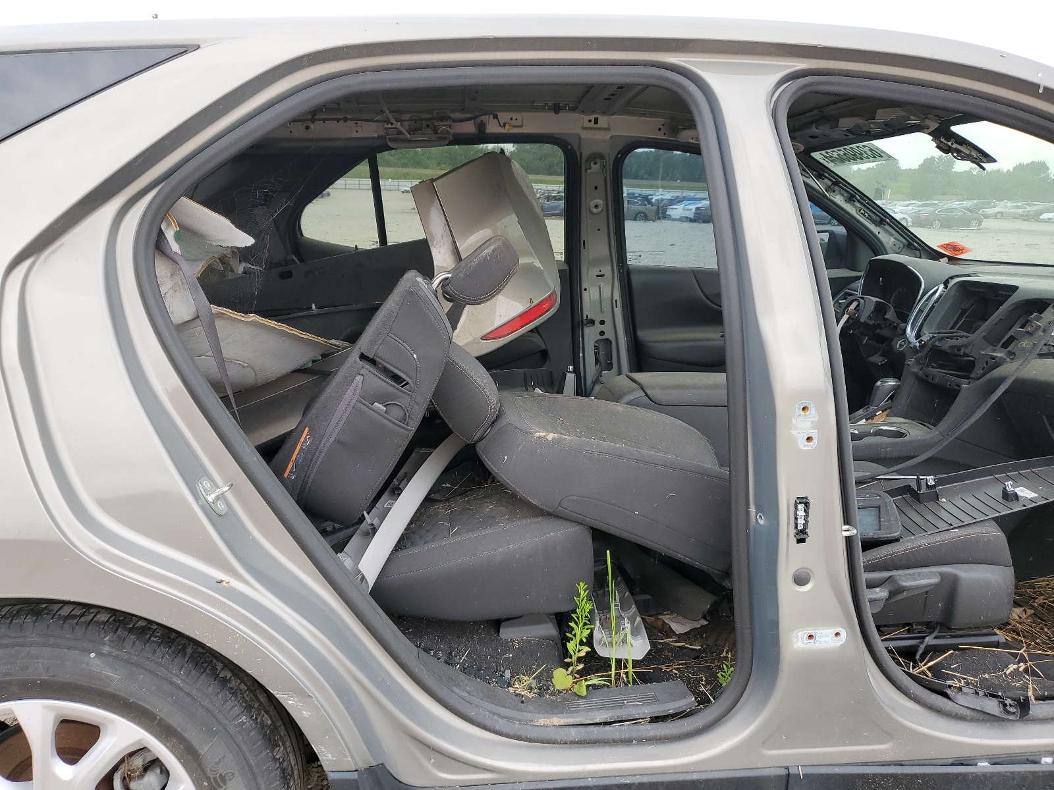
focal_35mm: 26
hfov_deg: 67.3
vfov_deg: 53.1
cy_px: 395
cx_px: 527
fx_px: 792
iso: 50
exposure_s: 1/323
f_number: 1.5
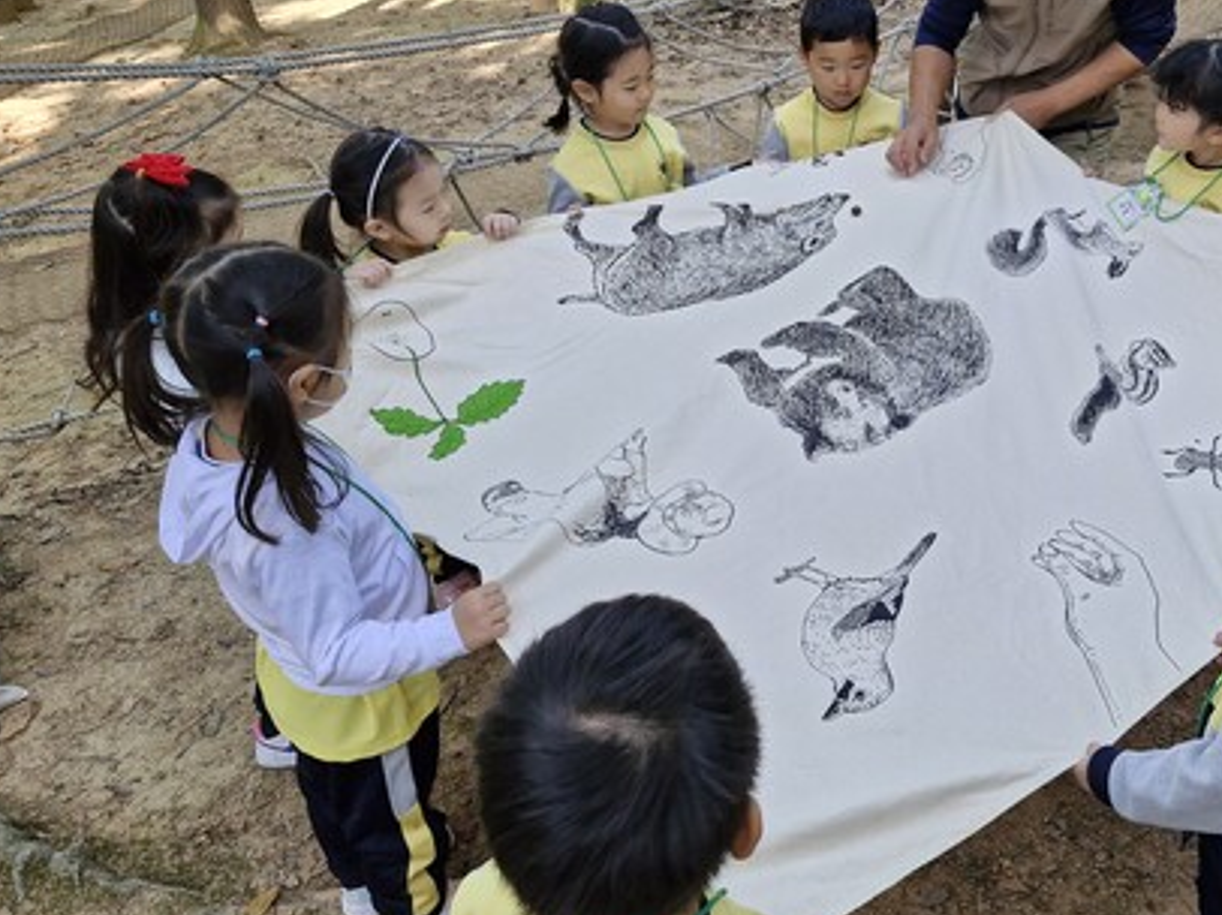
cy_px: 325
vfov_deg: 41.4
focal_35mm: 34
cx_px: 810
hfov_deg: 53.0
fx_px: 1200
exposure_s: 1/180
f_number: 1.8
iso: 64
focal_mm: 5.54
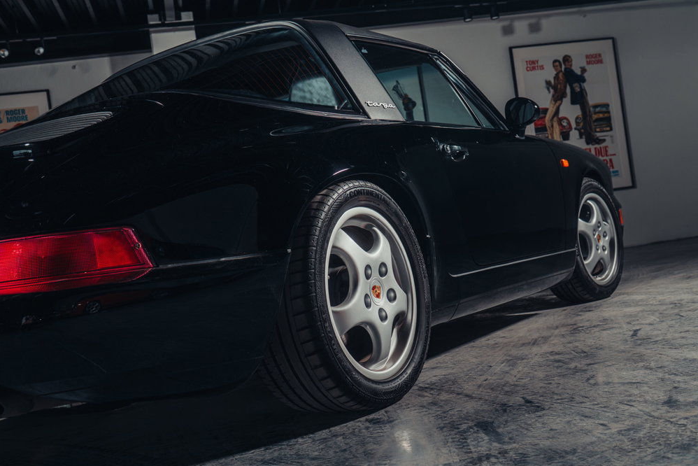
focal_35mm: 41
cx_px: 357
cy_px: 238
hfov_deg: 47.4
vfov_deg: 32.7
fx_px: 795
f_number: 7.1
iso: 400
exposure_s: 1/13
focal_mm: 40
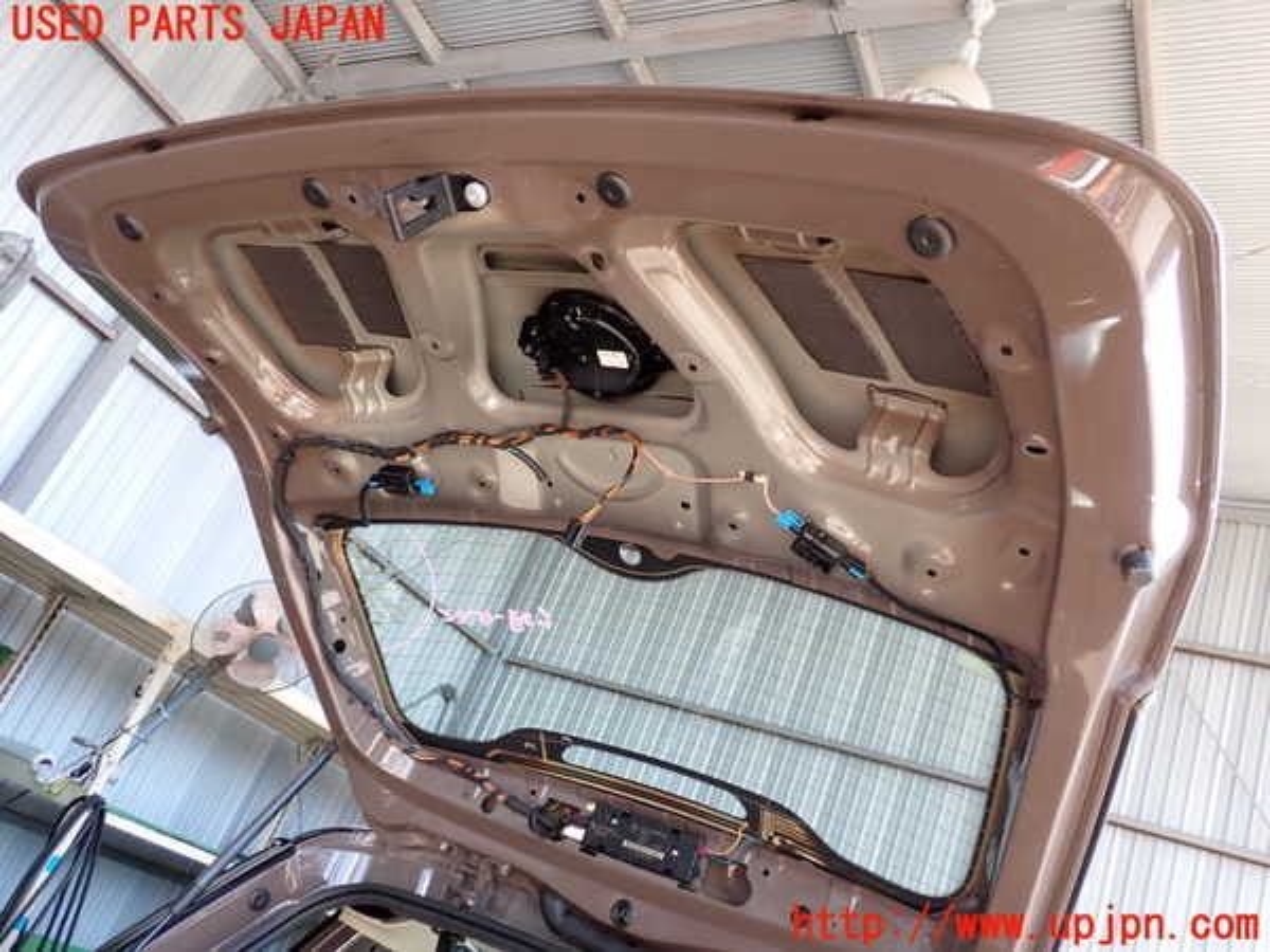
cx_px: 635
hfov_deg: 60.0
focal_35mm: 30
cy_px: 476
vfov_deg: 46.8
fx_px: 1101
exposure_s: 1/80
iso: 100
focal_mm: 5.4
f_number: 2.3
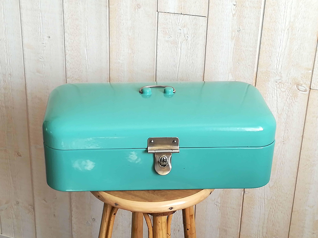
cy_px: 119
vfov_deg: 23.7
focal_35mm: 62
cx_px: 159
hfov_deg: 31.2
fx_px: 570
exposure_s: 1/30
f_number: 2.2
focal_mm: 3.83
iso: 125
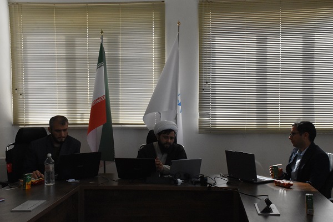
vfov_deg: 28.1
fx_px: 444
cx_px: 166
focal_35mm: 48
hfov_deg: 41.1
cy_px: 111
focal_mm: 32
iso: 5000
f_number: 11
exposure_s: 1/500
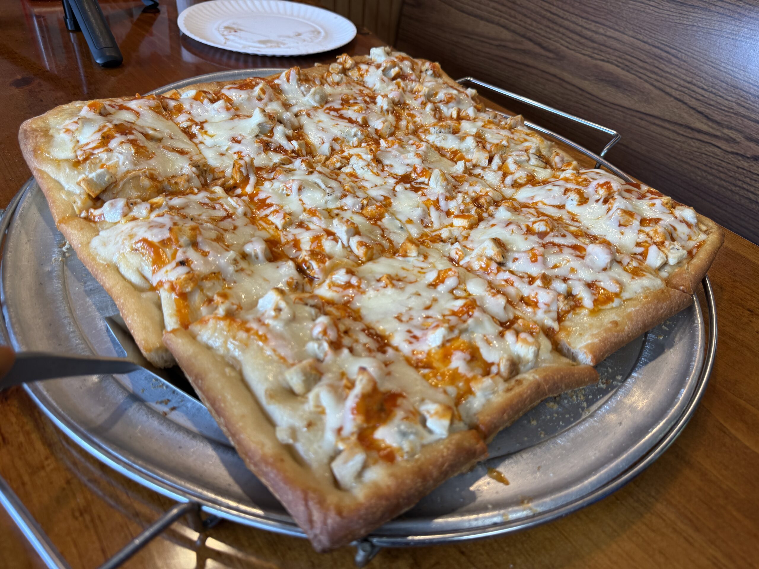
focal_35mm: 24
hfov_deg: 71.6
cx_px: 380
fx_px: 526
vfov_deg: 56.8
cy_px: 284
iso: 100
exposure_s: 1/120
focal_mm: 6.76
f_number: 1.78
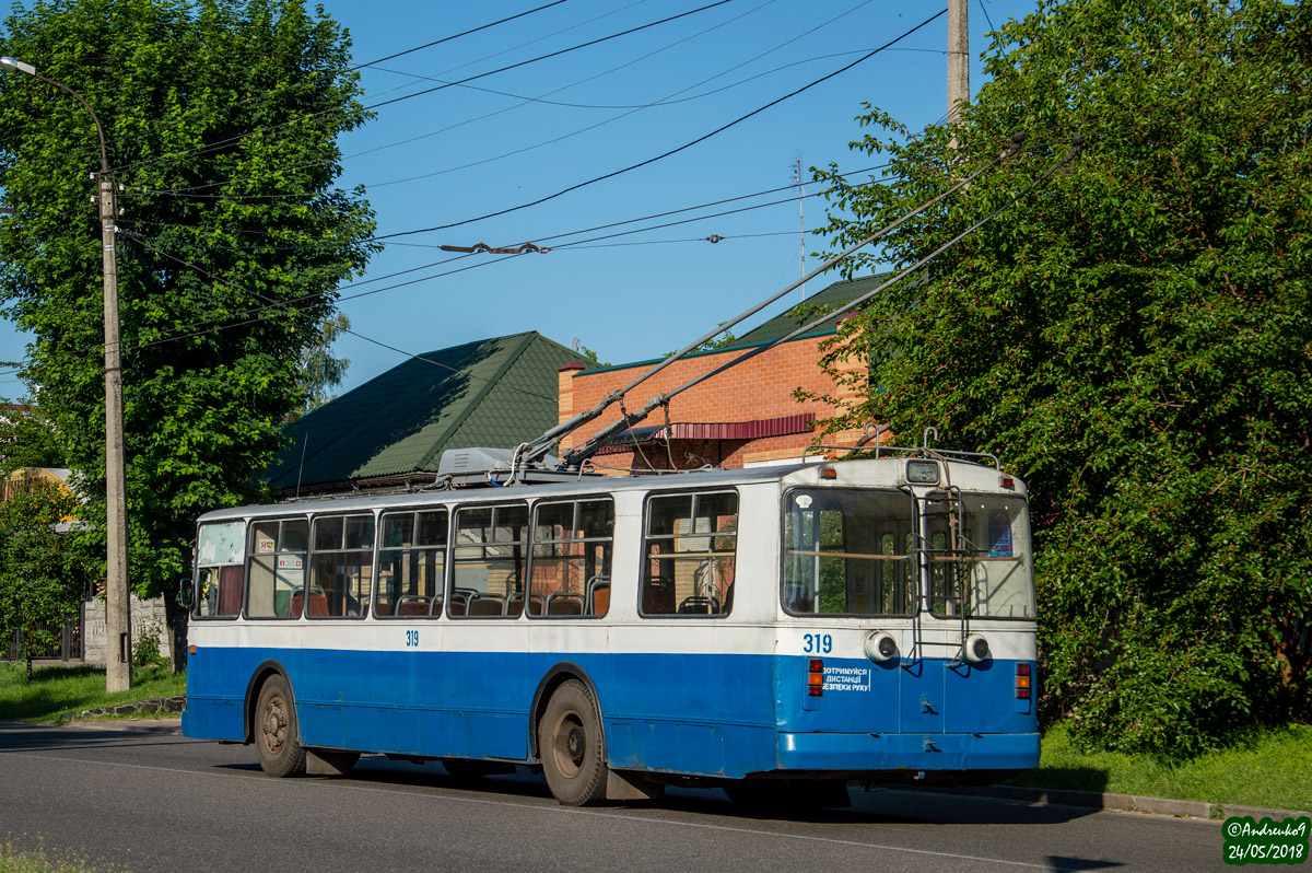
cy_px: 436
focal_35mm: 75
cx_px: 656
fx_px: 2731
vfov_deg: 18.2
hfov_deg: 27.0
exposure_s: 1/800
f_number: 7.1
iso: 100
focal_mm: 50
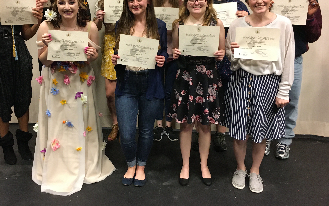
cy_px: 69
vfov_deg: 35.9
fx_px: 314
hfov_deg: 55.1
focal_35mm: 35
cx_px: 143
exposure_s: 1/15
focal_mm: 4.15
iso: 200
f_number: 2.2
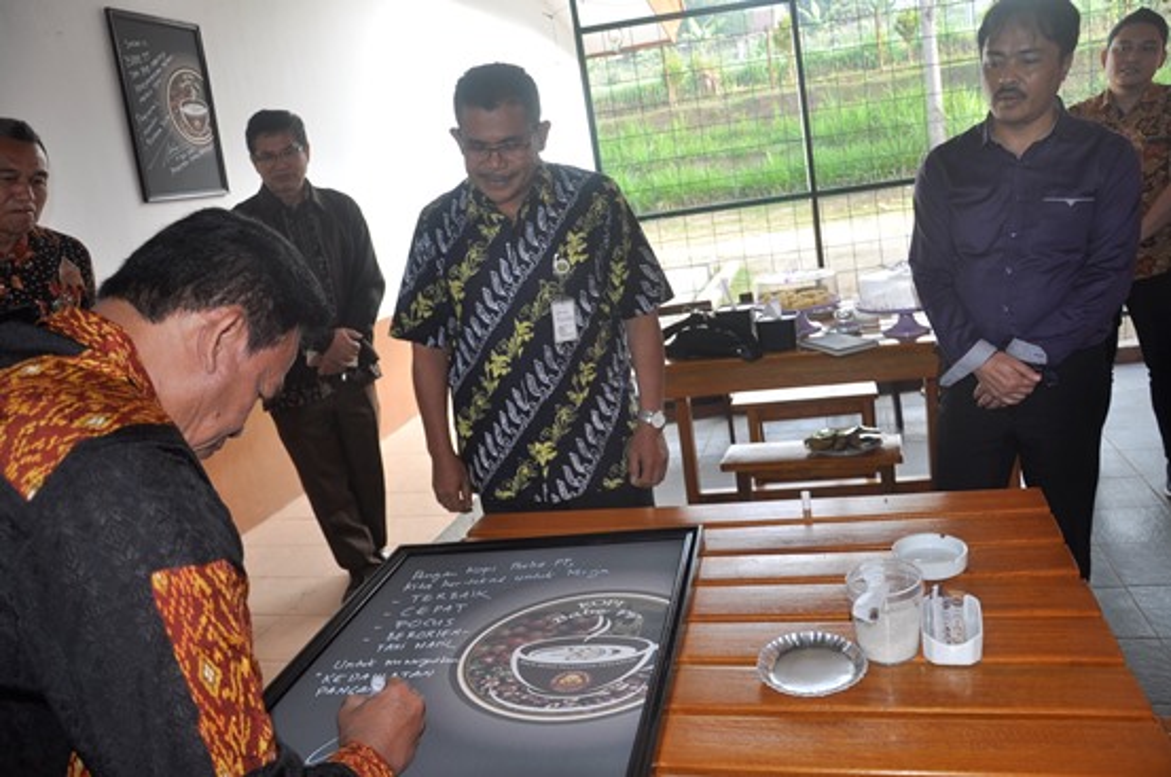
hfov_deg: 67.5
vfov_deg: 47.8
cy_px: 388
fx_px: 877
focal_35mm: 27
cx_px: 586
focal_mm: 18
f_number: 3.5
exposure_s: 1/100
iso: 400
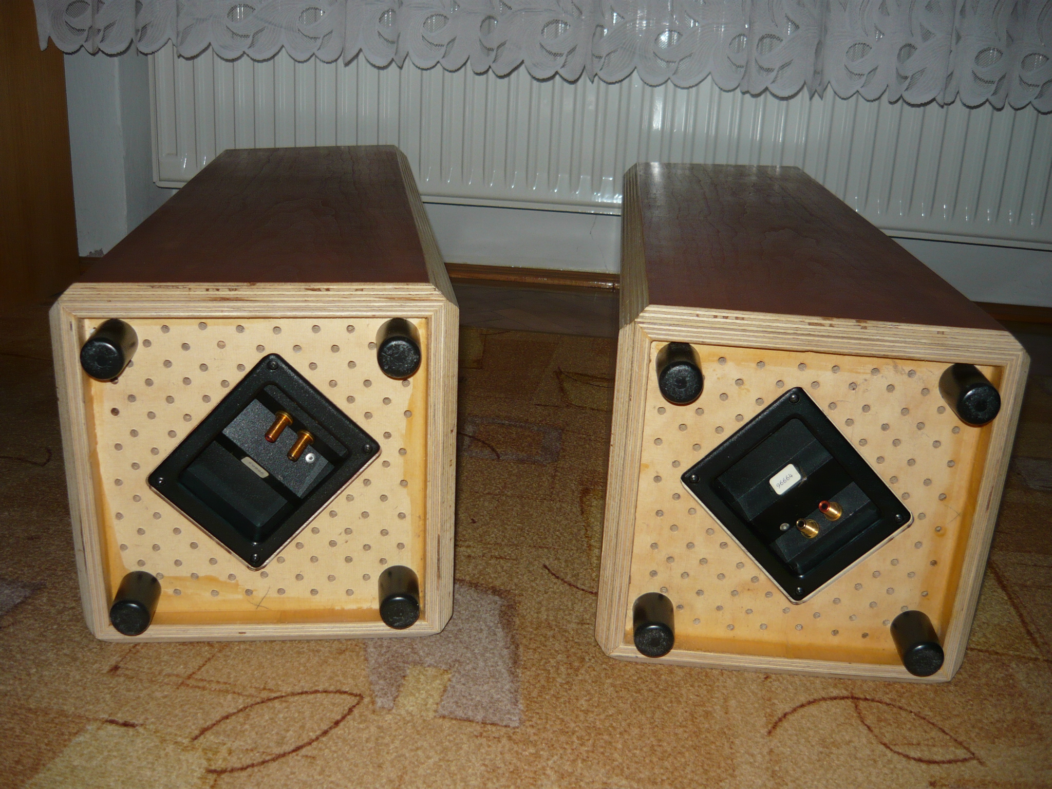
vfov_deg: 42.9
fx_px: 1003
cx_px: 526
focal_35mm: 33
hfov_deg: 55.4
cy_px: 394
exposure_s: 1/30
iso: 100
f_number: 2.8
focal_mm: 5.5
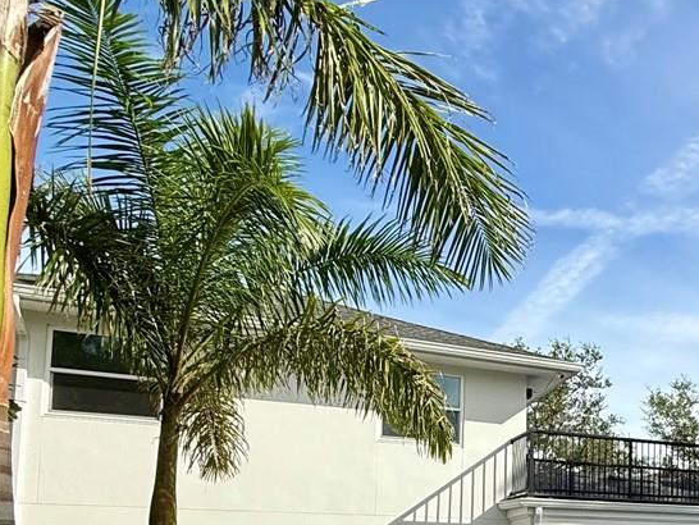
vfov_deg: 32.5
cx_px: 773
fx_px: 828
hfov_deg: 37.9
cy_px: 516
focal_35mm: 41
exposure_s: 1/1961
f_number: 2.2
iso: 50
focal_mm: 2.22
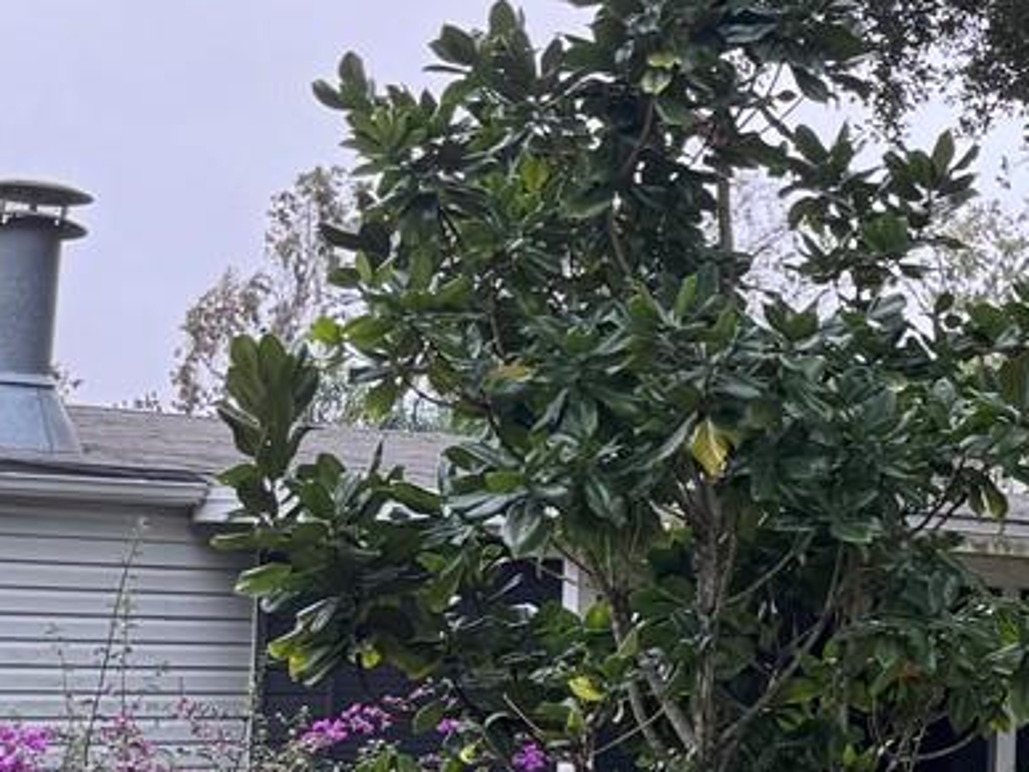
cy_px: 422
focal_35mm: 99
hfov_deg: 16.6
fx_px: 2943
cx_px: 1841
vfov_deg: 14.9
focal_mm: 6.76
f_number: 1.78
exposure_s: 1/167
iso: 64
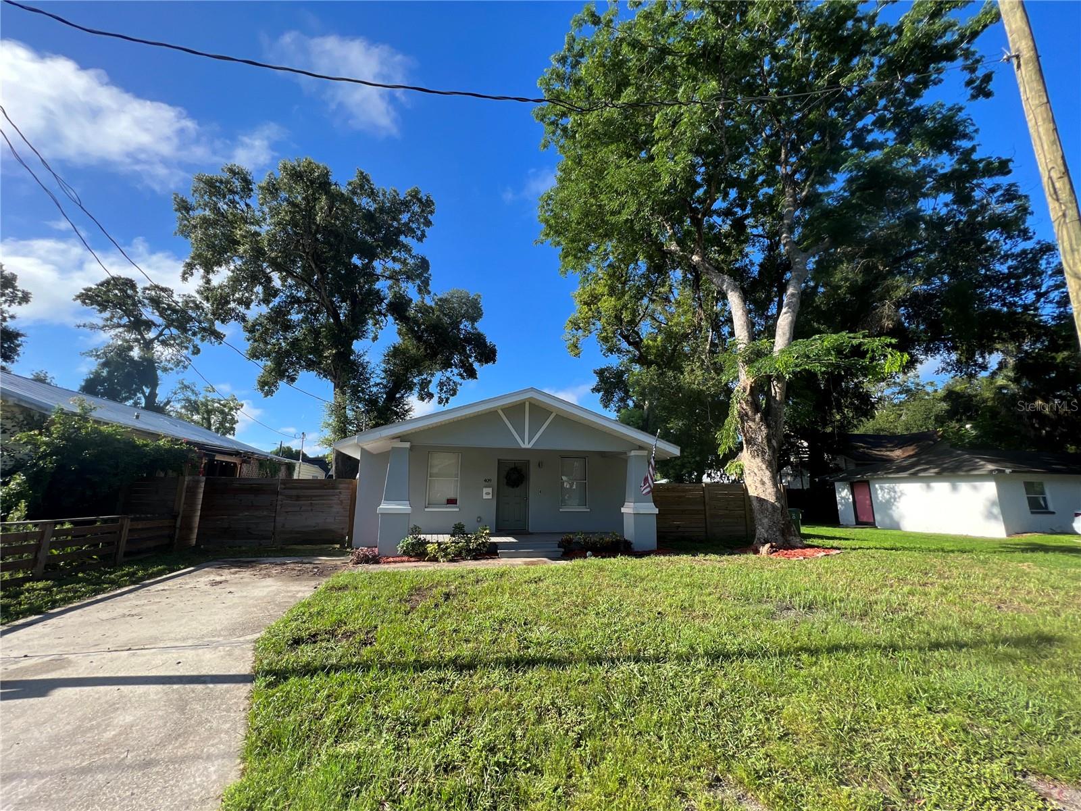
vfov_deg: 89.9
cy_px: 406
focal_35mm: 13
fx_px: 406
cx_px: 540
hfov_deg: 106.2
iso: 32
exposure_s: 1/622
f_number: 1.8
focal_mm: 1.57
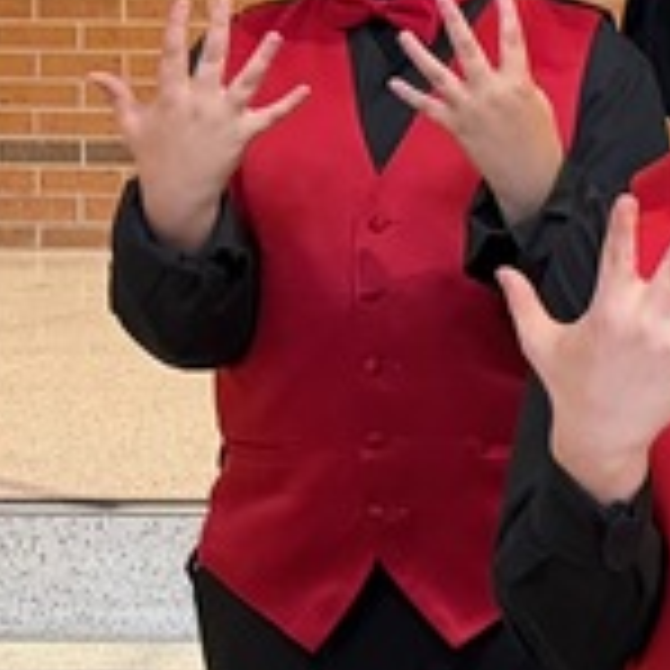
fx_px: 3197
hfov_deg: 9.7
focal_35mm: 146
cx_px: 1884
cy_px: 103
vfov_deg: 11.9
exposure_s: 1/60
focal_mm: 6.76
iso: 500
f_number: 1.78
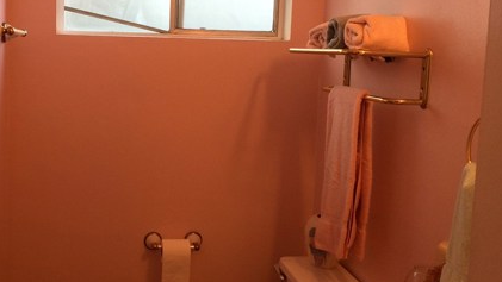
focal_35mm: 48
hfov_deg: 42.3
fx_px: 639
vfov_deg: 24.9
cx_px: 166
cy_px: 104
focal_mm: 4.15
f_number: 2.2
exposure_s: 1/40
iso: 40
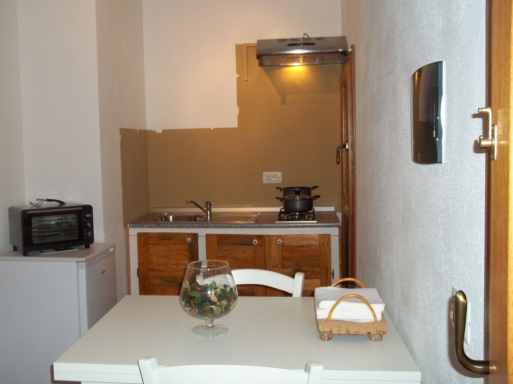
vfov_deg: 39.6
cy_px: 180
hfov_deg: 51.3
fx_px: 533
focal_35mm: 36
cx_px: 234
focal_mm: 5.9
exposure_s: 1/30
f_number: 3.3
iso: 160
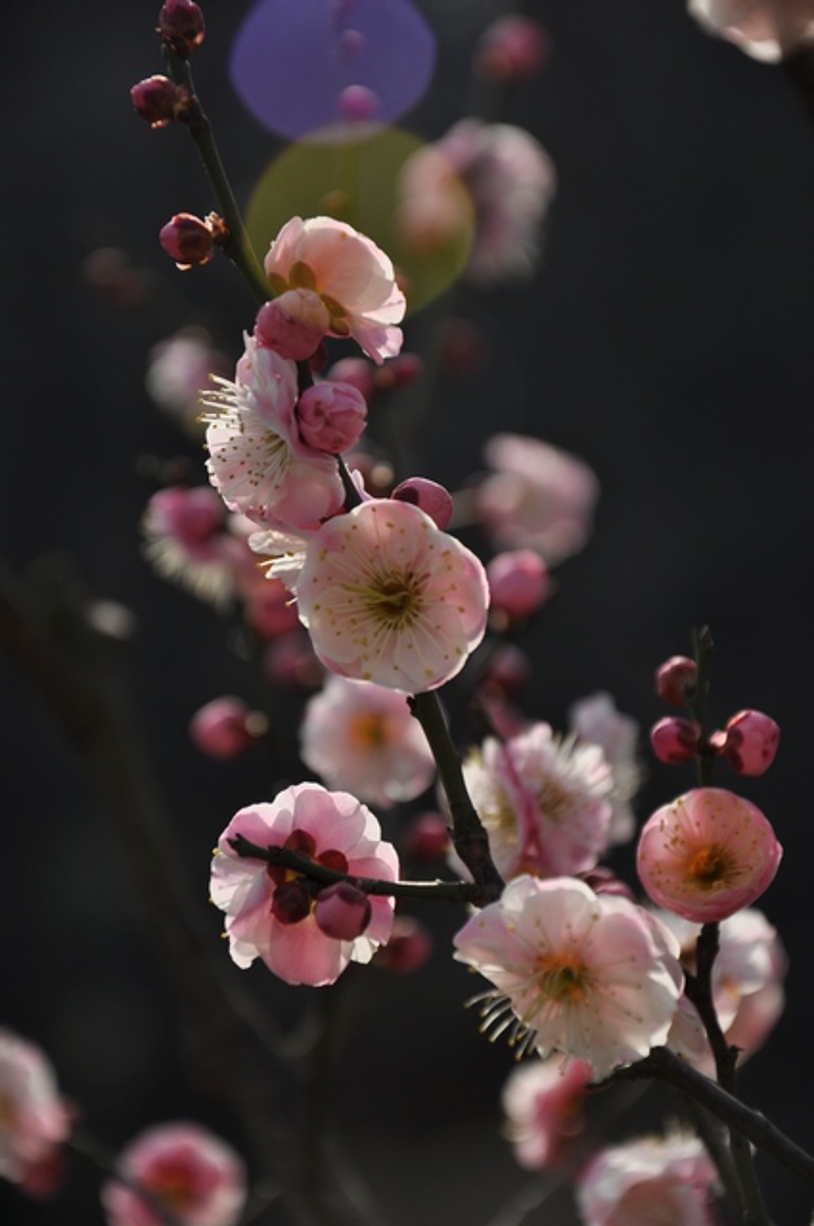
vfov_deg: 13.1
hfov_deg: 8.7
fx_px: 5356
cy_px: 613
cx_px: 407
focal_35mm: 158
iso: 200
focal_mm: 105
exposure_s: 1/1600
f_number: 5.6
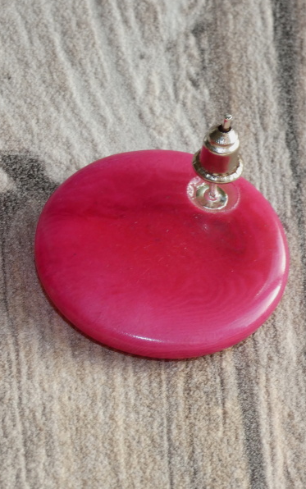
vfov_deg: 10.9
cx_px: 32
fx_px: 2559
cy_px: 244
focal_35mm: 192
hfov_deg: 6.8
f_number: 5.3
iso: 160
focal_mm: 24.2
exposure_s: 1/60
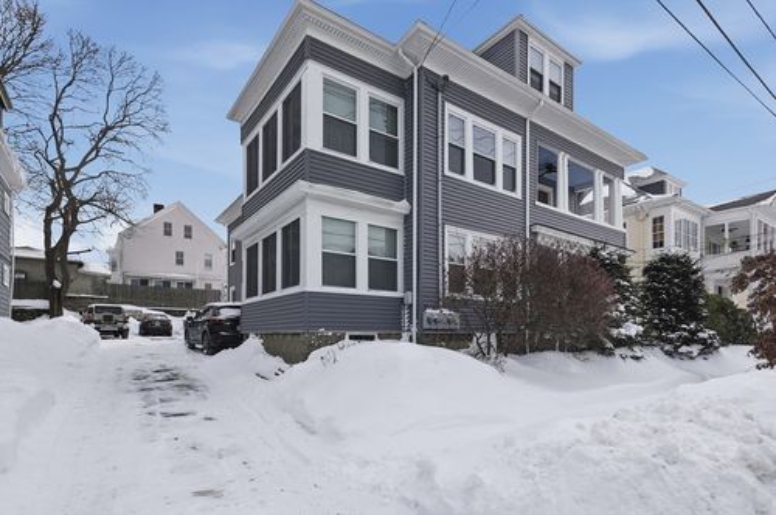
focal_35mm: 16
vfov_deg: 71.9
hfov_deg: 95.1
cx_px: 388
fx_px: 355
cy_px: 258
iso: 800
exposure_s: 1/4000
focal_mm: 11
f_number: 7.1
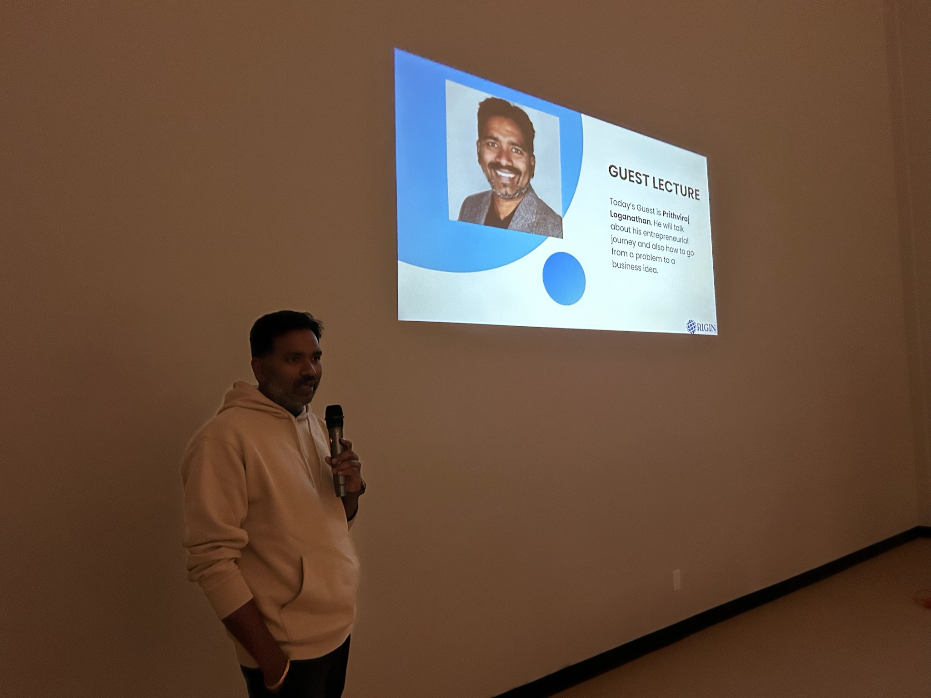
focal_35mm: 26
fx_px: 699
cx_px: 466
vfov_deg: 53.1
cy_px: 349
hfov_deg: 67.3
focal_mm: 5.7
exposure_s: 1/30
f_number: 1.5
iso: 500
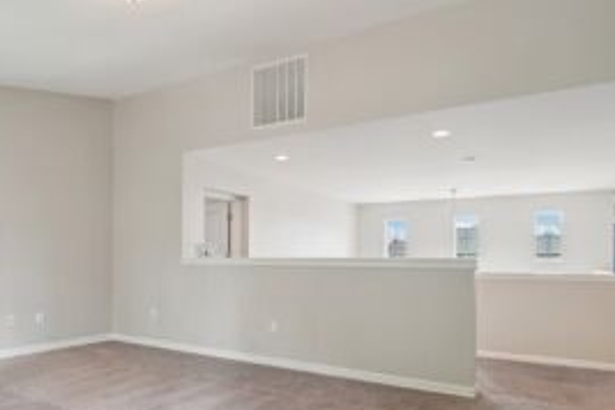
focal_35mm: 24
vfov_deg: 52.2
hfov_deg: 73.5
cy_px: 271
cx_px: 272
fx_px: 410
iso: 1600
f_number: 8
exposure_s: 1/25
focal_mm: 16
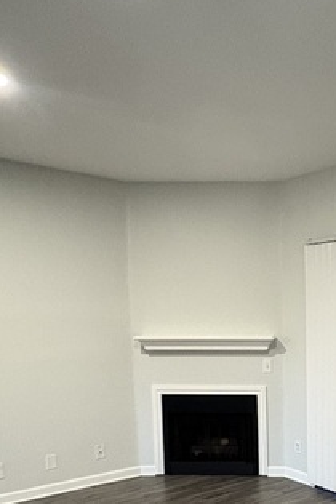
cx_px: 326
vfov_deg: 49.5
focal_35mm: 37
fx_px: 518
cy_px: 386
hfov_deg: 33.3
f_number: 2.2
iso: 500
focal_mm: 2.22
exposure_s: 1/60
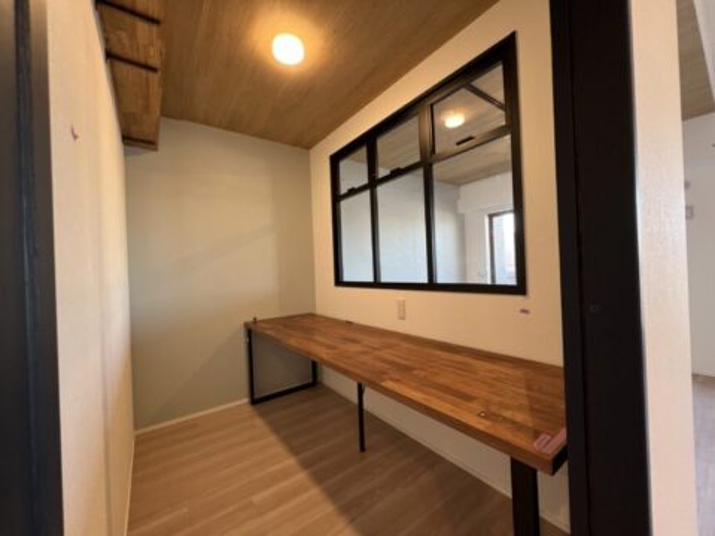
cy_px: 268
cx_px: 358
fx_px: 269
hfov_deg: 106.2
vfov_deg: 89.9
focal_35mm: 13
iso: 160
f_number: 1.8
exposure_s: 1/100
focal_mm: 1.57
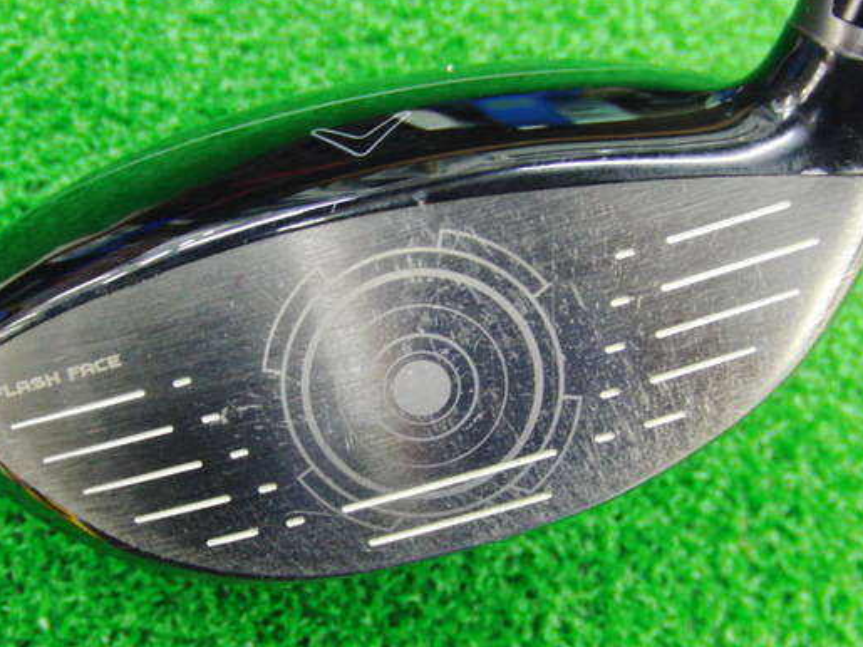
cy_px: 365
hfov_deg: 41.2
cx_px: 385
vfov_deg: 31.5
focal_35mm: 46
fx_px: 1147
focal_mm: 6.42
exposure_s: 1/13
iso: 400
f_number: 3.6
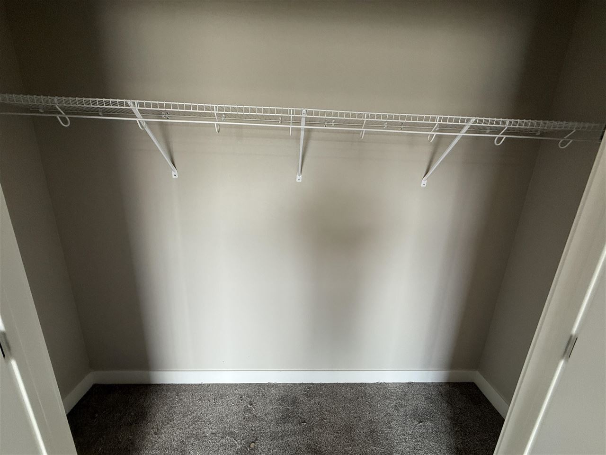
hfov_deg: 102.1
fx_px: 245
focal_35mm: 14
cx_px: 303
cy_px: 228
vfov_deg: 85.7
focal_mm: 2.22
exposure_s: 1/120
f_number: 2.2
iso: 250
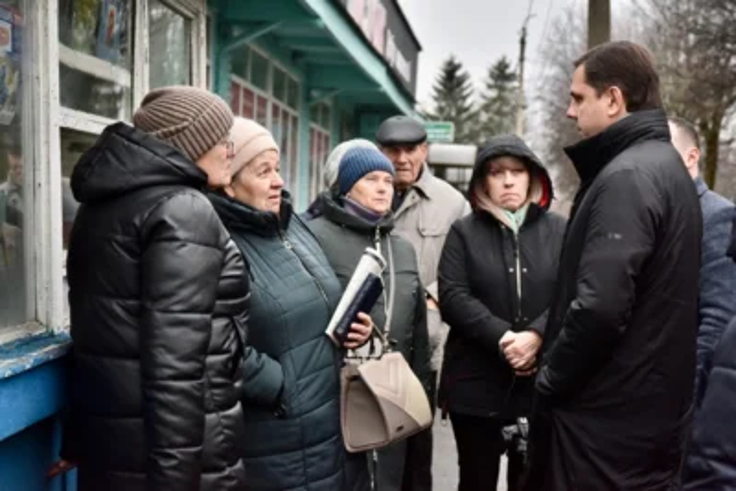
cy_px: 246
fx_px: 1329
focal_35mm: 65
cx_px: 368
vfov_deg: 20.9
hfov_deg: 30.9
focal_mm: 65
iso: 1250
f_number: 5.6
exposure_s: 1/400
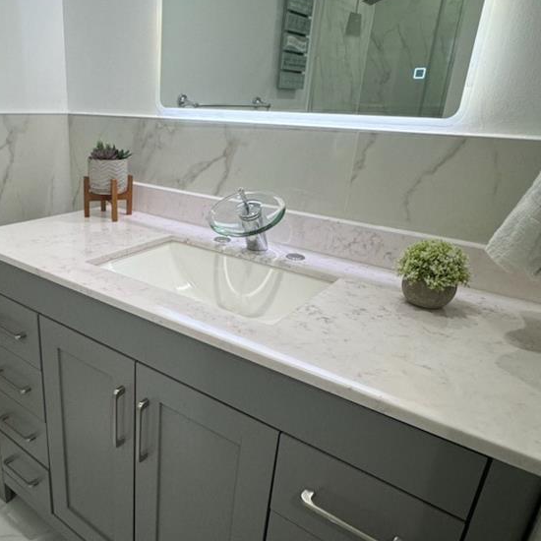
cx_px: 165
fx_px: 477
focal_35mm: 27
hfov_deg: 57.3
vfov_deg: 59.1
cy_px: 281
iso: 160
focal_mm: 2.22
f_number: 2.2
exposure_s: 1/120
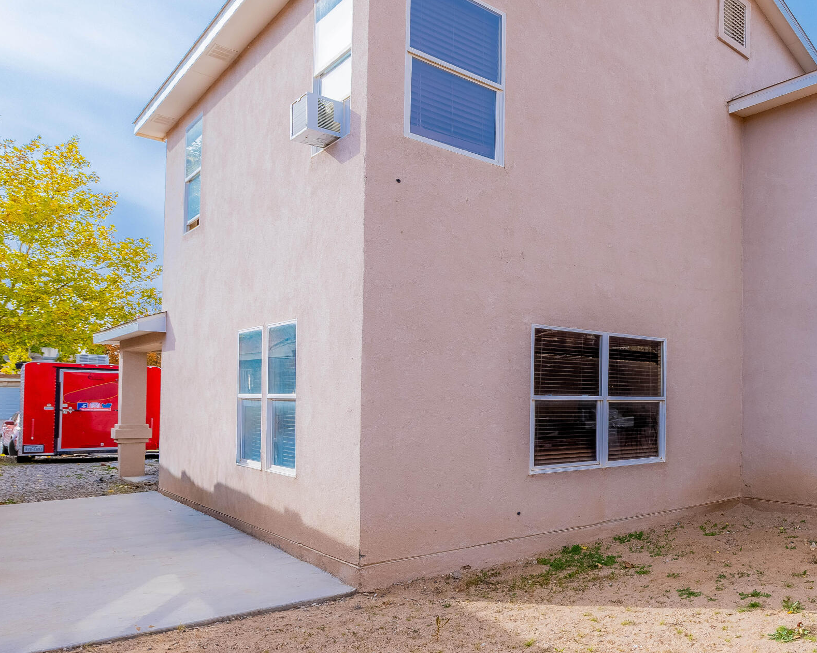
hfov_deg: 56.3
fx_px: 604
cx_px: 771
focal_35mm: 25
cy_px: 421
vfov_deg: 55.9
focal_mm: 14
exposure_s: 1/2500
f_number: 7.1
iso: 320
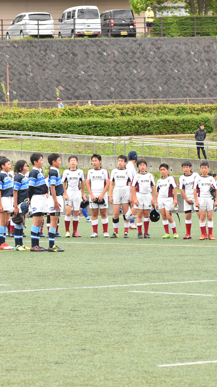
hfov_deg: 5.1
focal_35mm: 236
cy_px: 194
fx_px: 2415
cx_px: 39
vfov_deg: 9.1
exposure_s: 1/800
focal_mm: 100
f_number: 8
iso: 2500
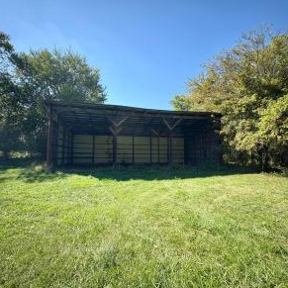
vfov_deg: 84.0
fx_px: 160
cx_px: 144
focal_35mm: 17
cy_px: 144
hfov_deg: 84.0
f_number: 2.2
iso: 64
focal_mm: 2.22
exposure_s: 1/620
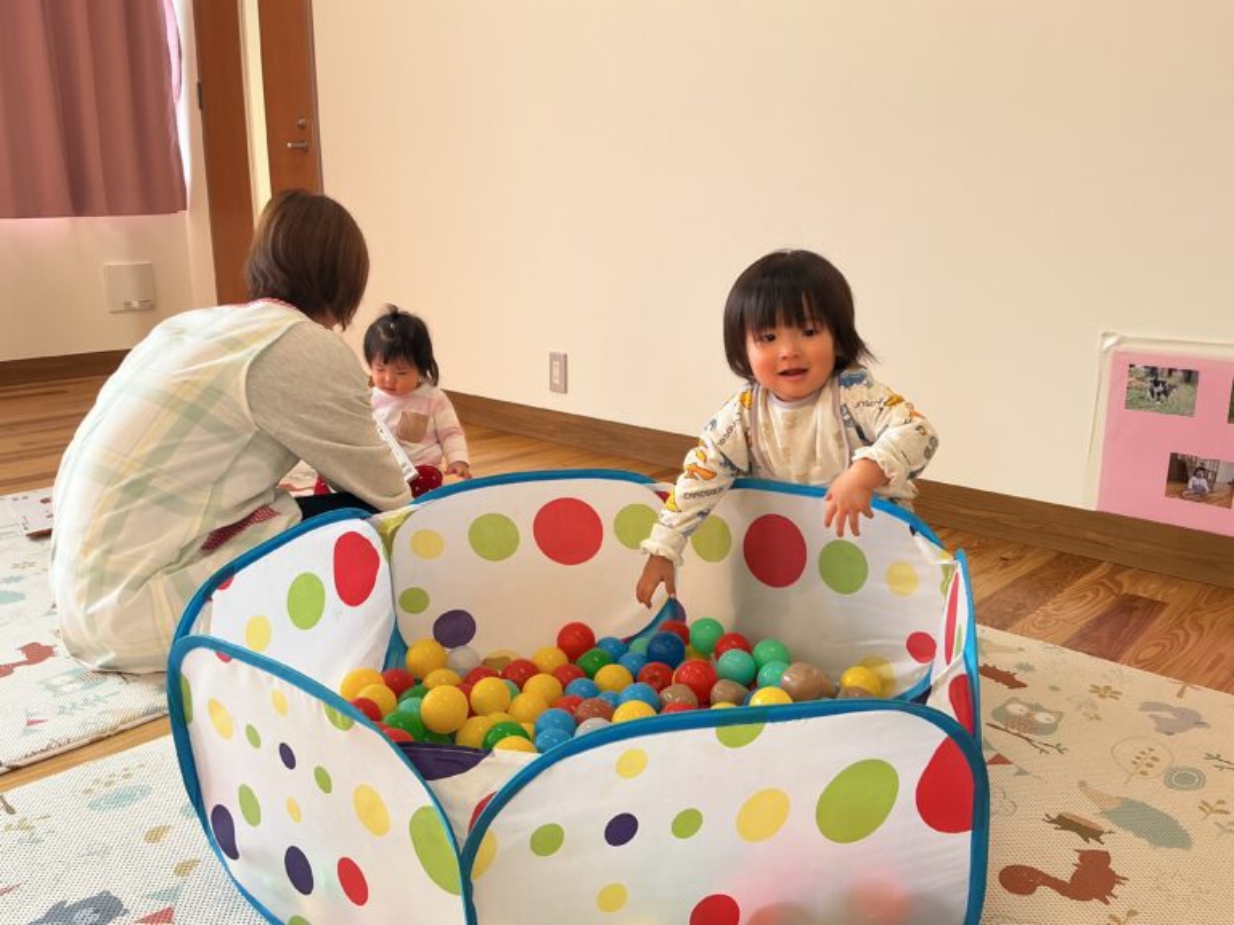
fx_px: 1034
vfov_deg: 48.2
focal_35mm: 29
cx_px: 617
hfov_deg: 61.7
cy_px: 462
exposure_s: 1/120
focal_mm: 3
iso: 20
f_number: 1.8
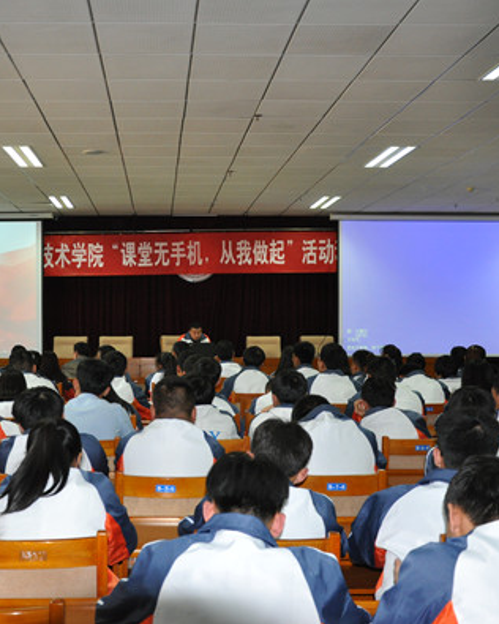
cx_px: 156
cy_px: 313
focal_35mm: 47
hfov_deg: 31.8
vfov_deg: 39.5
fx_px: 868
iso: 800
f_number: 4
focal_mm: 22
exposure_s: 1/80
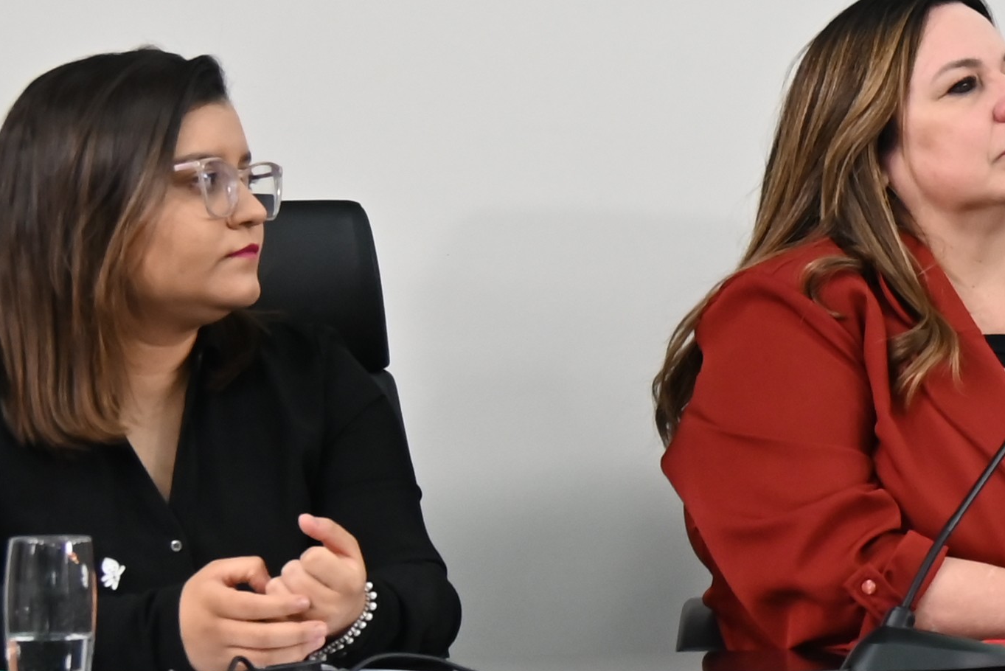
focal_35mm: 203
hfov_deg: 9.6
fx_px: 5669
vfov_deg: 6.7
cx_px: 1896
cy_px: -59
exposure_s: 1/125
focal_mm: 46
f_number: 5.3
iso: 1100
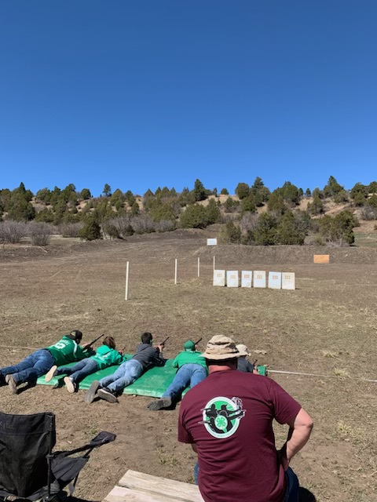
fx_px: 378
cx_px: 188
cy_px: 251
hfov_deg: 53.1
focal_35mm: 26
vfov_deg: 67.3
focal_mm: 4.25
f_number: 1.8
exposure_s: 1/1718
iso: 25
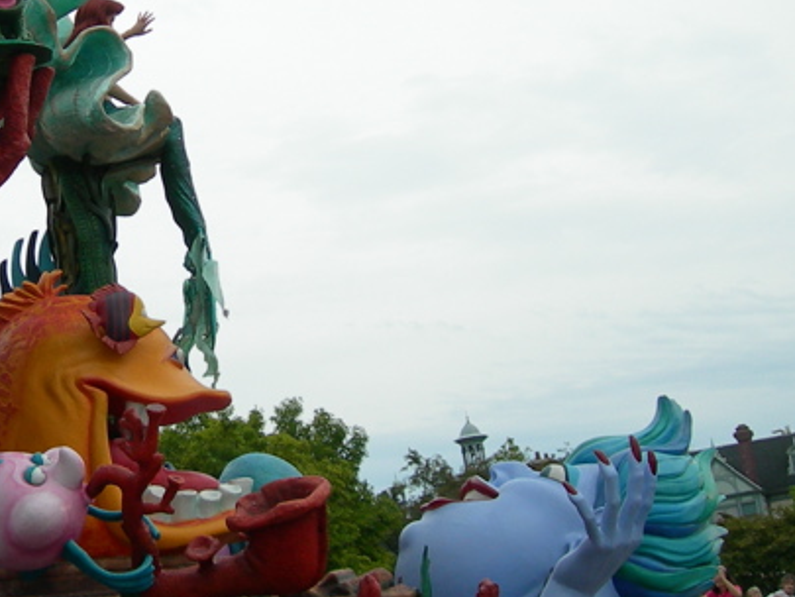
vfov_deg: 15.4
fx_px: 2205
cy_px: 185
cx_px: 47
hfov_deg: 20.0
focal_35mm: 96
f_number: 2.8
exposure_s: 1/230
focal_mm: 7.8
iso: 50
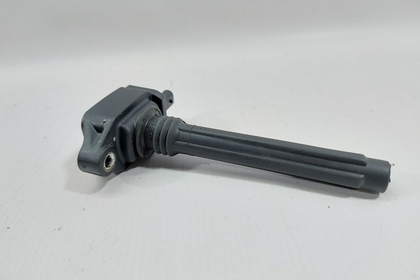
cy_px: 130
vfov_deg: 51.2
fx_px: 292
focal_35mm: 25
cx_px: 210
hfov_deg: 71.5
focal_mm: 5.23
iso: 80
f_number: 1.8
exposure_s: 1/50
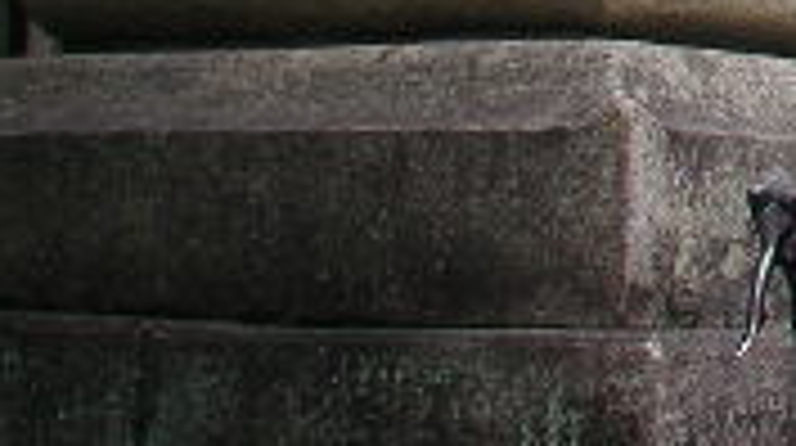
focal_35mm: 146
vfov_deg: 8.2
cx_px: 1250
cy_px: 23
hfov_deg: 13.7
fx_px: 3077
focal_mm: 5.7
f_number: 2.8
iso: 50
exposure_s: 1/100
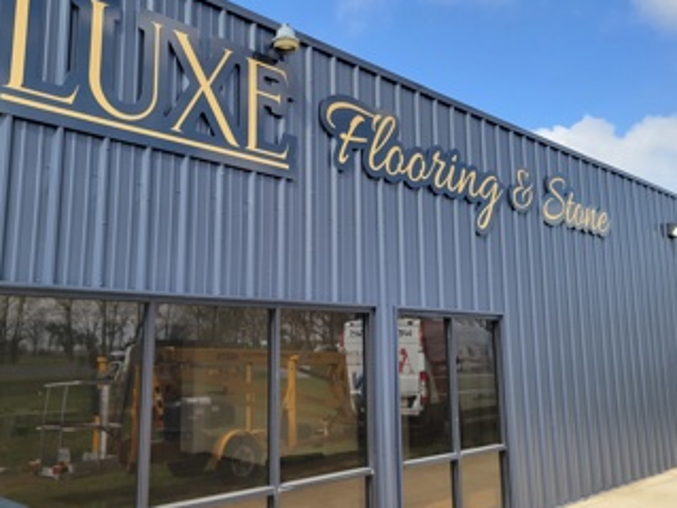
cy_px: 250
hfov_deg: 58.2
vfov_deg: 45.4
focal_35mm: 31
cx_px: 301
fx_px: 606
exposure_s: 1/924
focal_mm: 5.4
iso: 40
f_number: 1.8
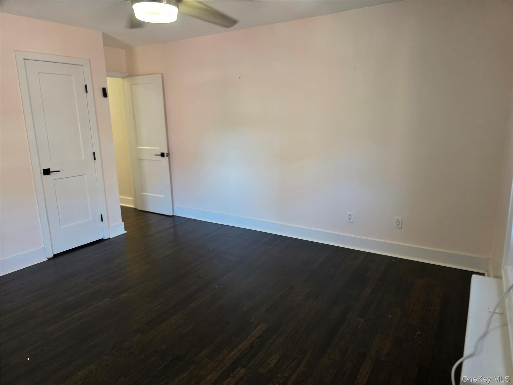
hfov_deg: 73.9
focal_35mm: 23
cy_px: 192
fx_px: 341
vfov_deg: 58.9
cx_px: 256
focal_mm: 6.3
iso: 500
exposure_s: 1/120
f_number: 1.7
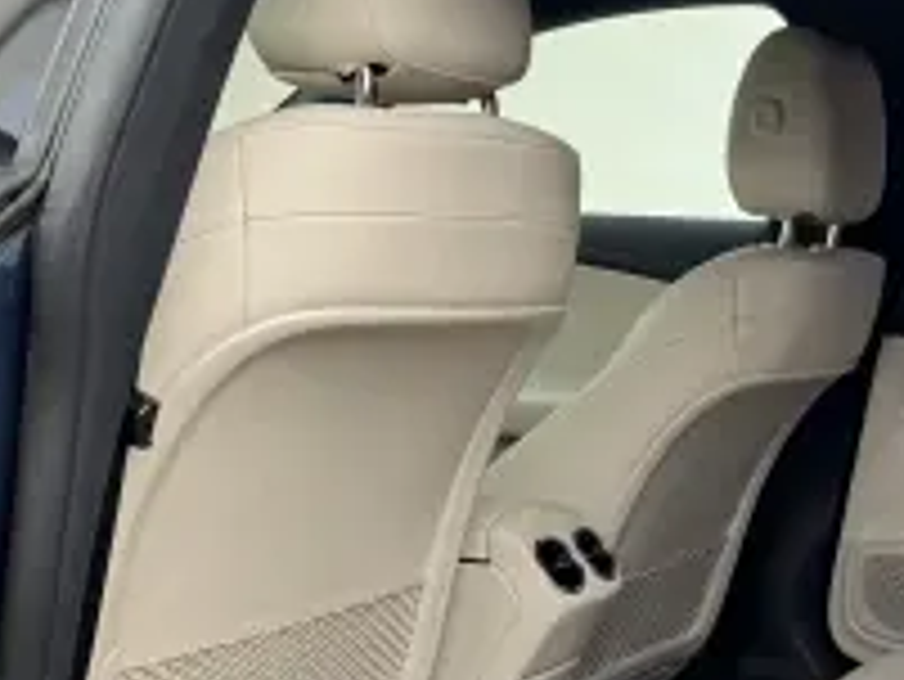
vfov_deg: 33.0
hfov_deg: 42.8
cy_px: 509
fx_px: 1124
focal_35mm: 43
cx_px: 648
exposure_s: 1/802
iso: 80
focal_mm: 6.76
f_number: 1.78
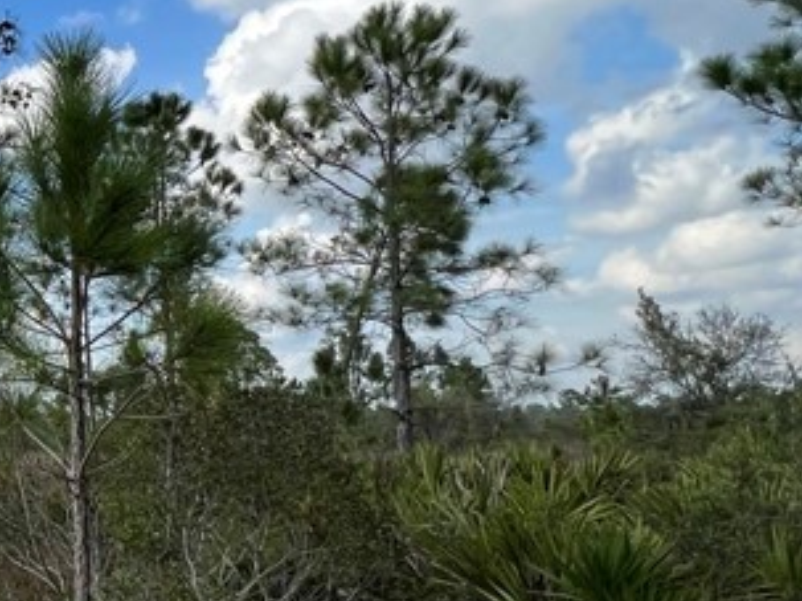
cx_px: -254
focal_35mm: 44
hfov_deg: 32.0
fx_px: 1019
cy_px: 249
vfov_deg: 32.8
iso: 32
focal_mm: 1.57
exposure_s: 1/1393
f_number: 1.8
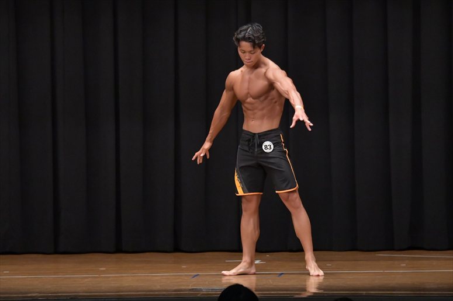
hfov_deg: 9.2
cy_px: 150
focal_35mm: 225
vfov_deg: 6.1
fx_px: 2830
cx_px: 226
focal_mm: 150
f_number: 5.6
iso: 6400
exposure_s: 1/400
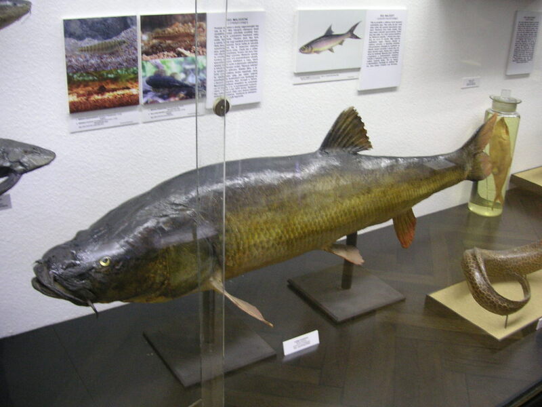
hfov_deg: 50.1
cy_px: 204
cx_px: 271
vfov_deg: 38.7
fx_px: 579
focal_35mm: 37
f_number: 2.8
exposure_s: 1/6
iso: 100
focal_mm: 6.1
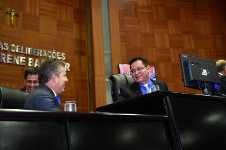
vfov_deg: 29.9
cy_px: 75
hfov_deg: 43.6
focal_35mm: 45
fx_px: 282
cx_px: 113
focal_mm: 30
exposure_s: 1/160
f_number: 3.2
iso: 2000
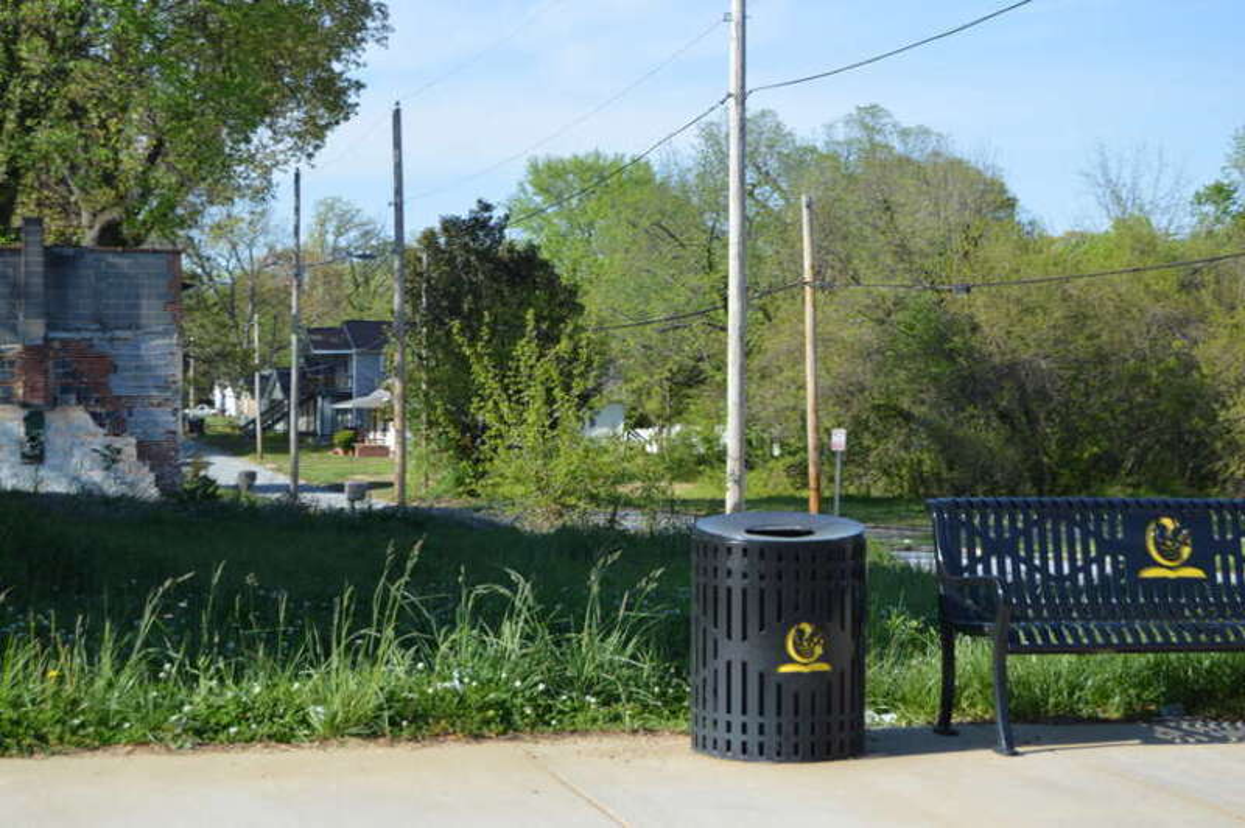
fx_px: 2384
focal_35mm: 69
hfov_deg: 29.3
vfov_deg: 19.7
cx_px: 622
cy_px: 414
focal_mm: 46
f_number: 7.1
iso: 100
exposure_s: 1/250
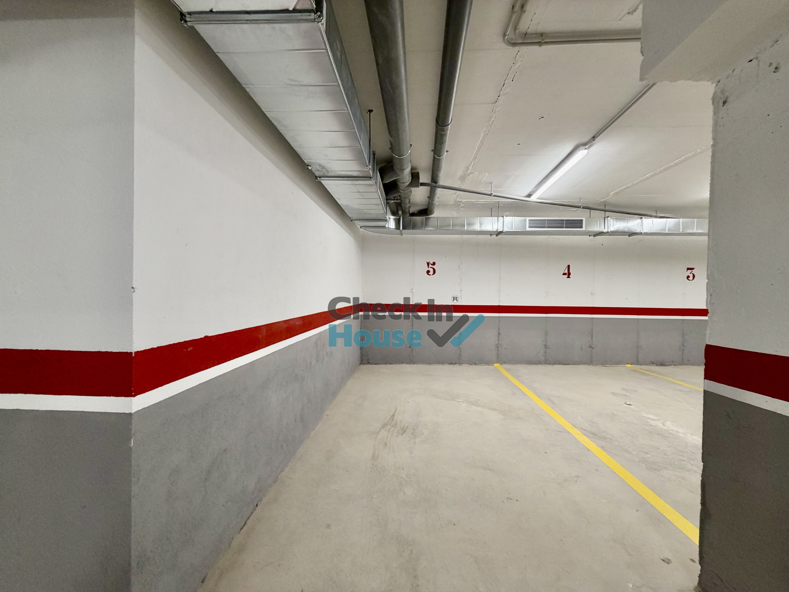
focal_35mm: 14
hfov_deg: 102.1
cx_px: 394
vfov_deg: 85.7
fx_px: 319
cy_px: 296
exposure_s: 1/50
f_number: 2.2
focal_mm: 2.22
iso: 200
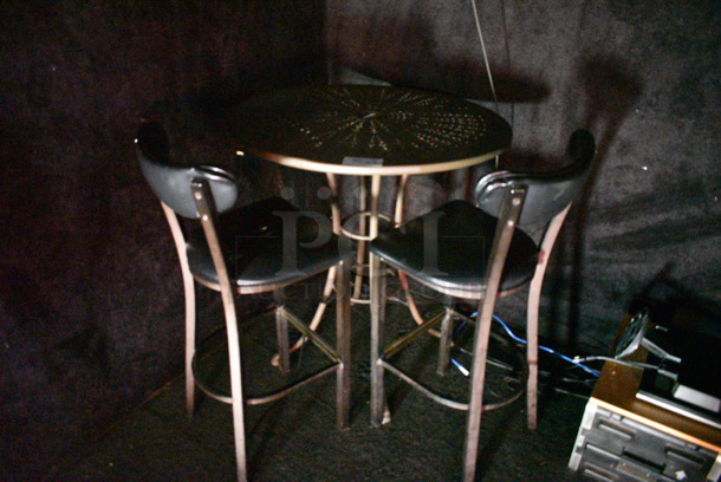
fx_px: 541
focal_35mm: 27
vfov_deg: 48.0
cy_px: 241
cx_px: 360
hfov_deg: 67.3
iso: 12800
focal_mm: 18
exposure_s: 1/5
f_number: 3.5
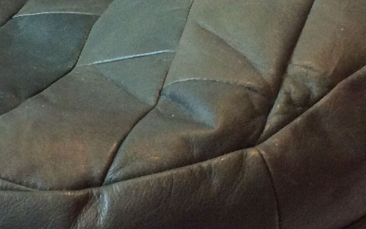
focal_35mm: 90
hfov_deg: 22.9
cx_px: 100
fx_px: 898
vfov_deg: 14.4
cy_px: 208
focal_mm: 3.3
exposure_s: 1/25
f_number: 2.4
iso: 160
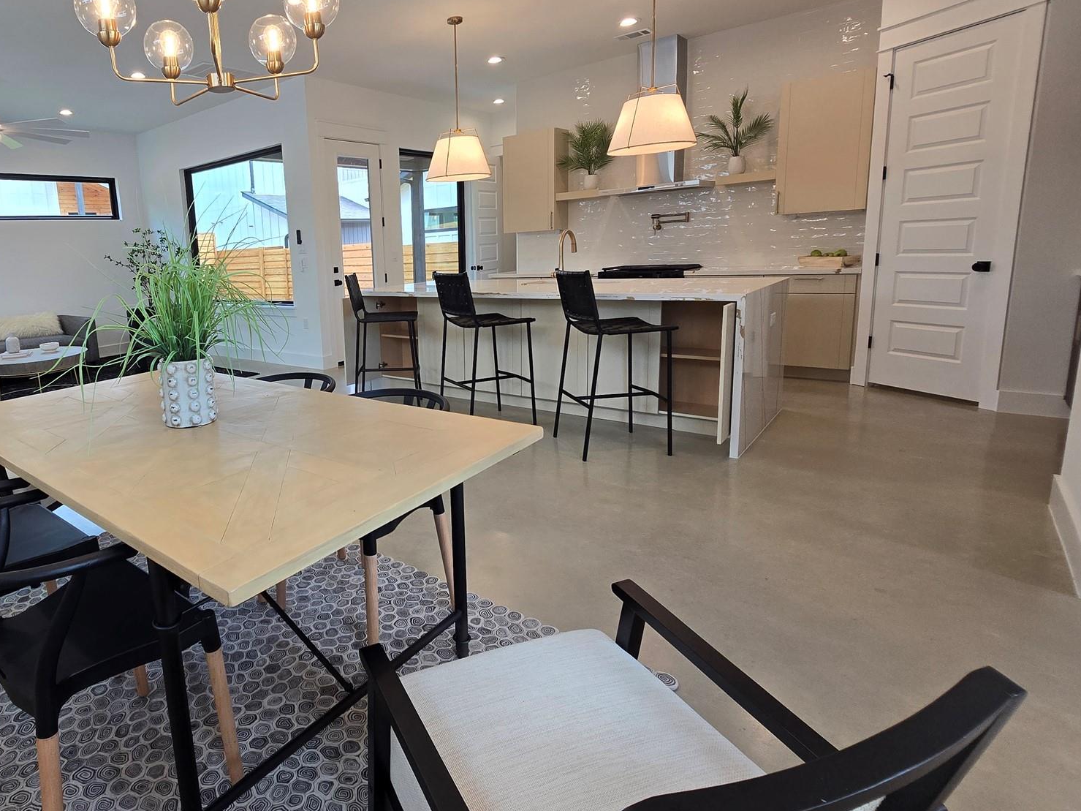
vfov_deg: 71.4
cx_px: 344
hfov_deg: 84.1
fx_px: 562
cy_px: 369
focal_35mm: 18
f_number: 2.2
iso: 64
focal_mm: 2.2
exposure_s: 1/120
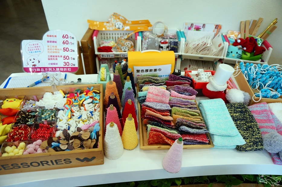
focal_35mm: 24
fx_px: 188
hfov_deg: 73.8
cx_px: 141
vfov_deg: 53.0
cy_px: 94
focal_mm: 16
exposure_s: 1/60
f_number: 3.5
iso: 400
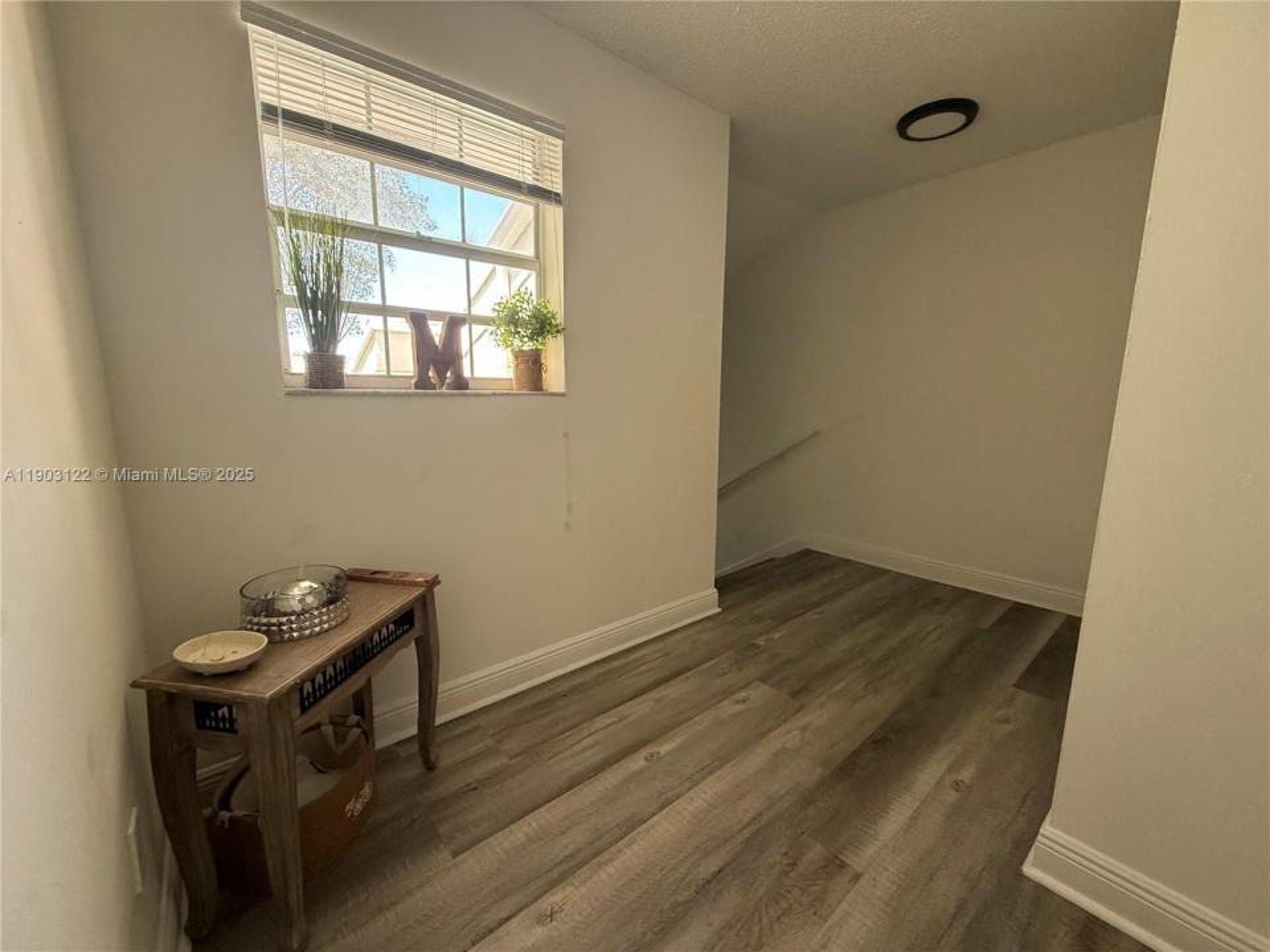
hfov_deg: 102.1
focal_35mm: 14
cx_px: 635
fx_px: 514
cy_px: 476
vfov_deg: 85.7
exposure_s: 1/99
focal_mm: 2.22
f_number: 2.2
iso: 250
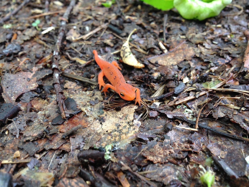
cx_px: 124
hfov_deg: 52.6
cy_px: 94
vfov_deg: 40.7
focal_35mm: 35
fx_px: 252
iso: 80
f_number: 2.4
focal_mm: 4.28
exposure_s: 1/20
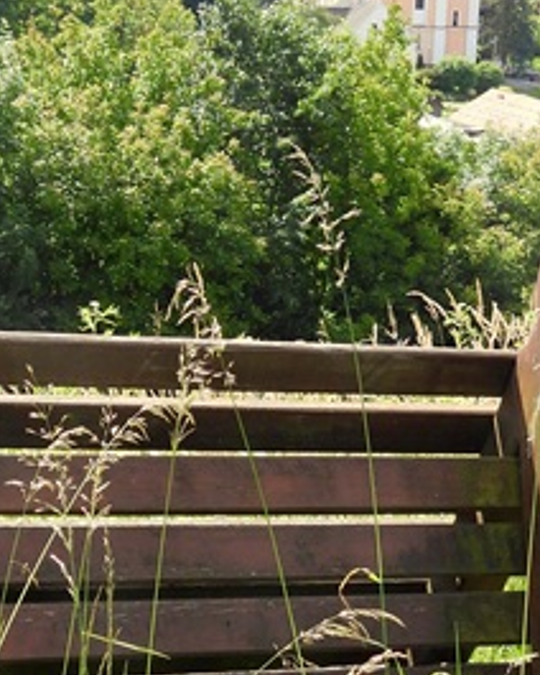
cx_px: 308
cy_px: 515
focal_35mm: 118
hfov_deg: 13.1
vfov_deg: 16.2
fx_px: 2357
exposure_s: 1/500
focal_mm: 7.1
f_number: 3.2
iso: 100
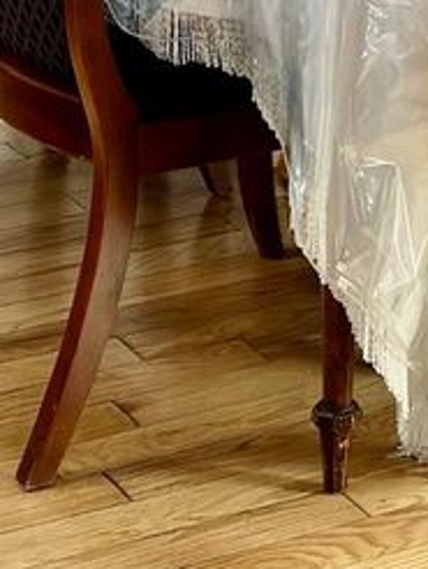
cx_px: 456
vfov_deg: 11.0
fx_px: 2781
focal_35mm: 169
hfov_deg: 8.7
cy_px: -422
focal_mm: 6.86
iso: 125
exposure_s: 1/60
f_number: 1.78
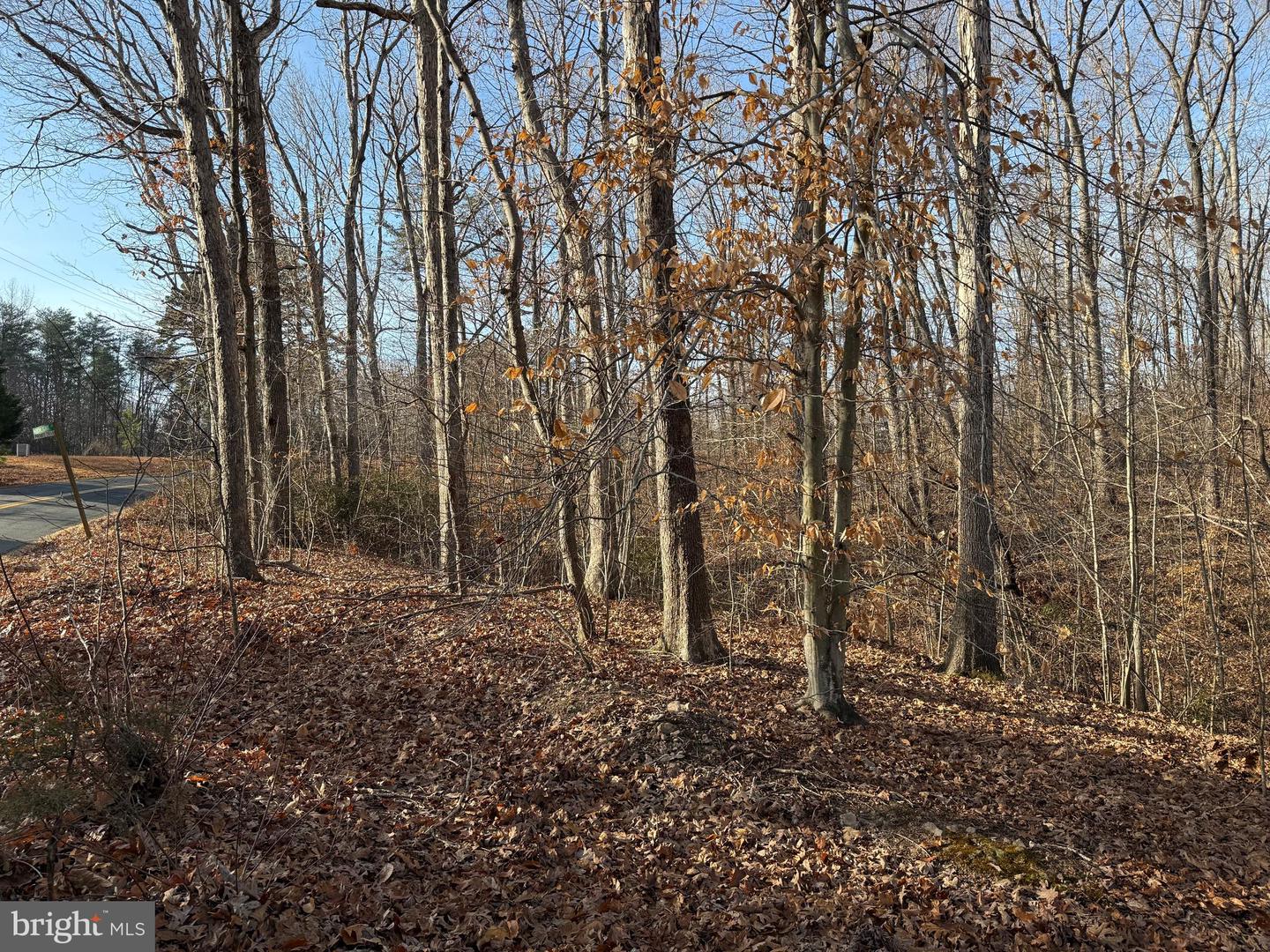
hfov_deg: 71.6
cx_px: 635
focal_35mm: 24
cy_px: 476
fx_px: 881
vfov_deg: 56.8
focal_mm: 6.76
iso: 100
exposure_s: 1/1464
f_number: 1.78
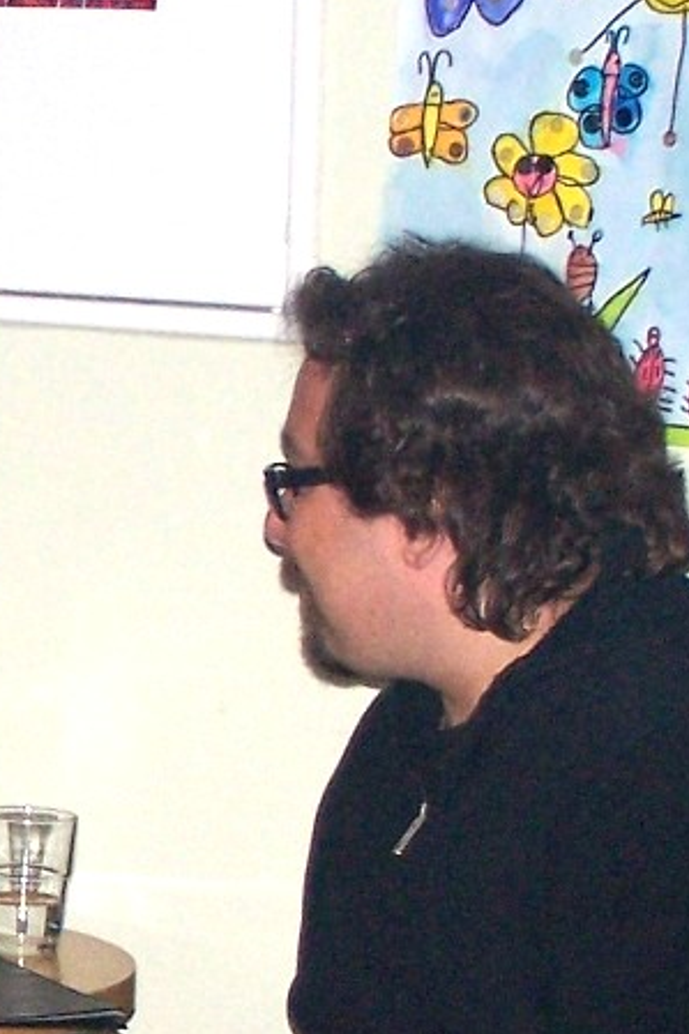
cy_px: 793
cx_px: -576
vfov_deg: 8.3
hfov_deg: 5.5
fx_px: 7096
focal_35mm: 247
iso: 140
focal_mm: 11.5
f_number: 3.2
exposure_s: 1/90
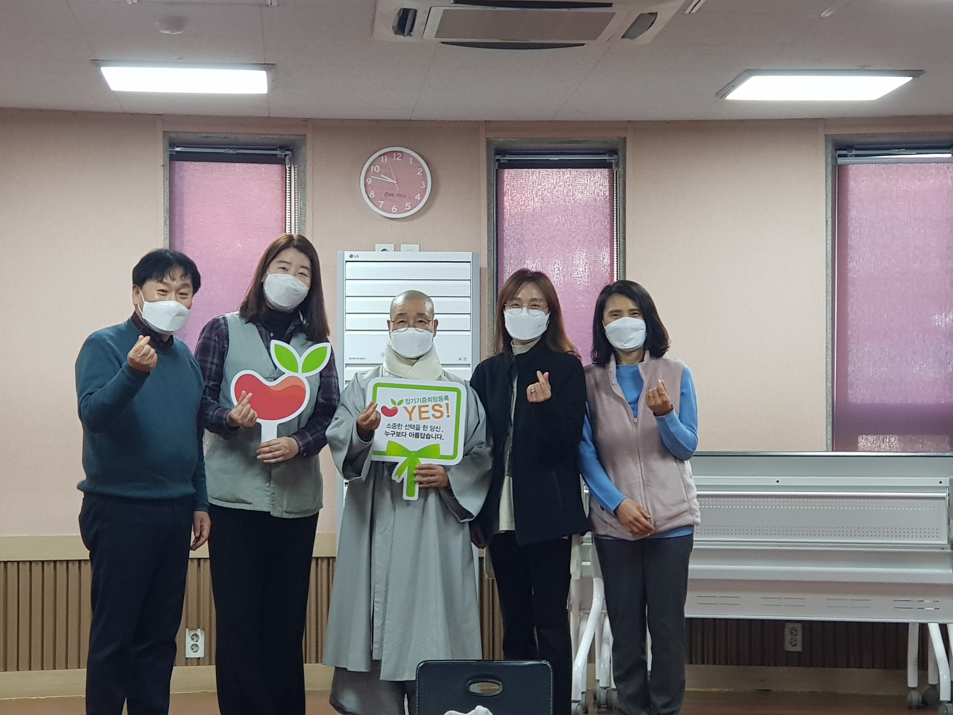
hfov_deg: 33.2
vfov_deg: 25.2
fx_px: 1597
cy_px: 392
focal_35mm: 58
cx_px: 471
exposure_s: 1/30
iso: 125
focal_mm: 6
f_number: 2.4
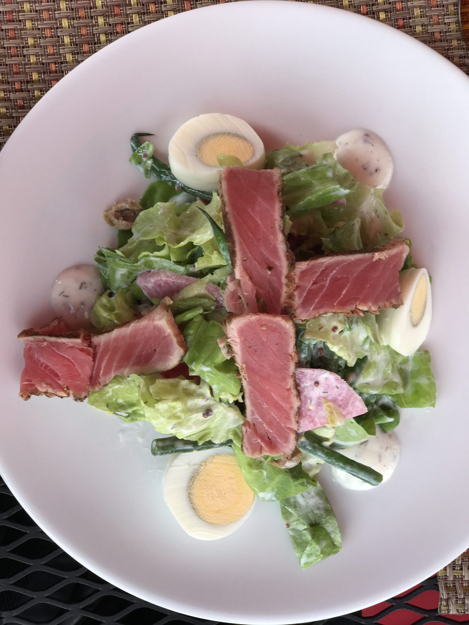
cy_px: 312
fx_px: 1030
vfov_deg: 33.8
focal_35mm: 57
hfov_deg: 25.7
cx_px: 234
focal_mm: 6.6
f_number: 2.8
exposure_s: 1/167
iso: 20
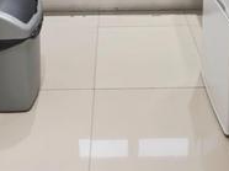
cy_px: -106
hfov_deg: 34.4
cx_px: 118
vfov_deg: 20.9
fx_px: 370
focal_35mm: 56
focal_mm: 2.2
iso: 250
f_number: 1.9
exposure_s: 1/50
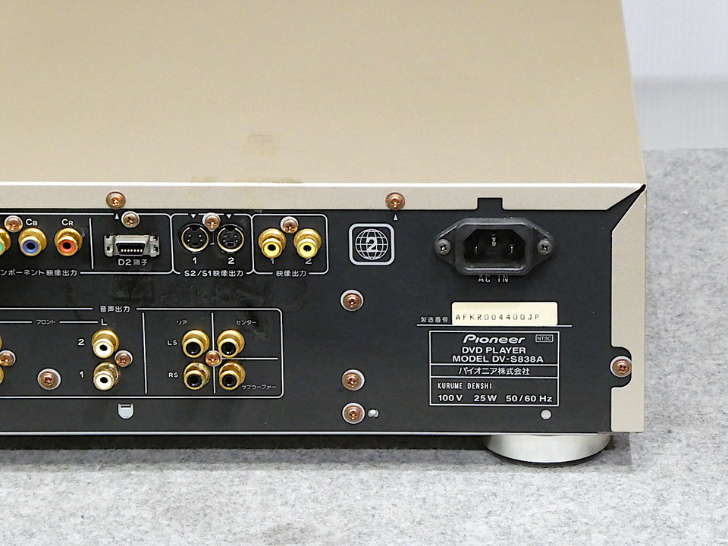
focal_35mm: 135
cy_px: 273
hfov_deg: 14.6
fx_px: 2839
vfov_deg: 11.0
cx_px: 364
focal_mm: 24.2
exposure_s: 1/20
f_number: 6.3
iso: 1600
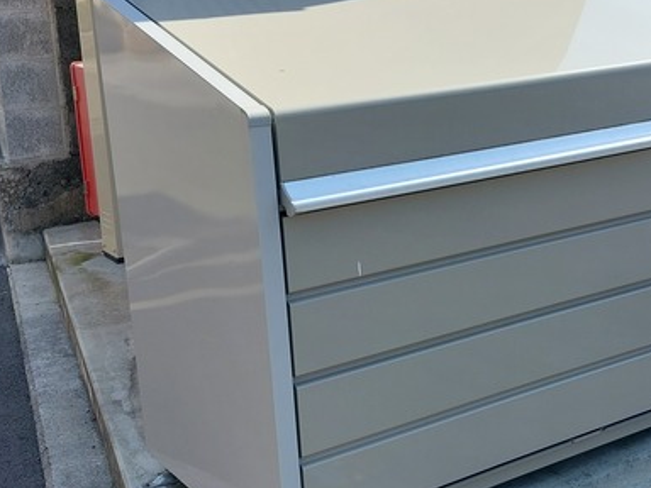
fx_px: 1128
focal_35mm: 60
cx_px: 473
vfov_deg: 24.4
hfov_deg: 31.7
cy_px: 219
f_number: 1.8
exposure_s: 1/646
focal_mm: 5.23
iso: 25
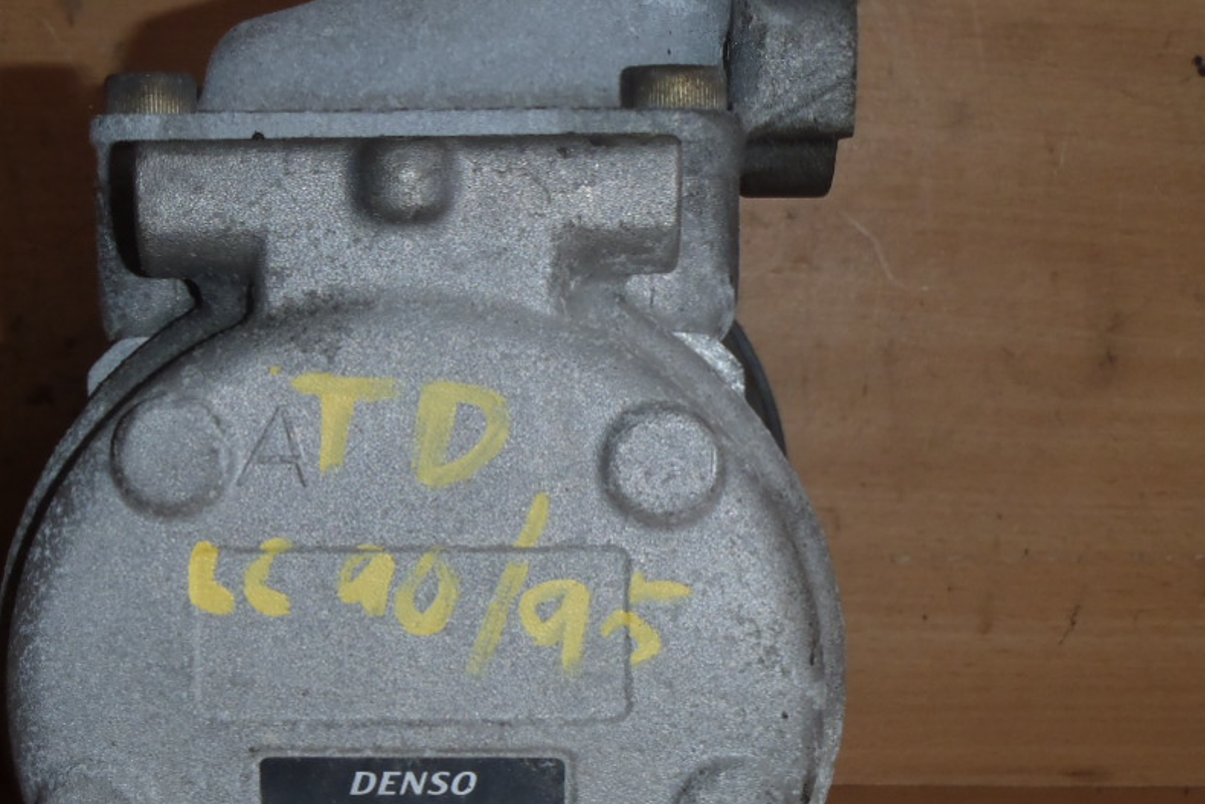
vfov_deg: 21.2
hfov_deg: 31.3
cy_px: 525
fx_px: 2142
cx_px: 458
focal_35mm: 64
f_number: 4.6
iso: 100
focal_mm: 6.83
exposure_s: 1/40
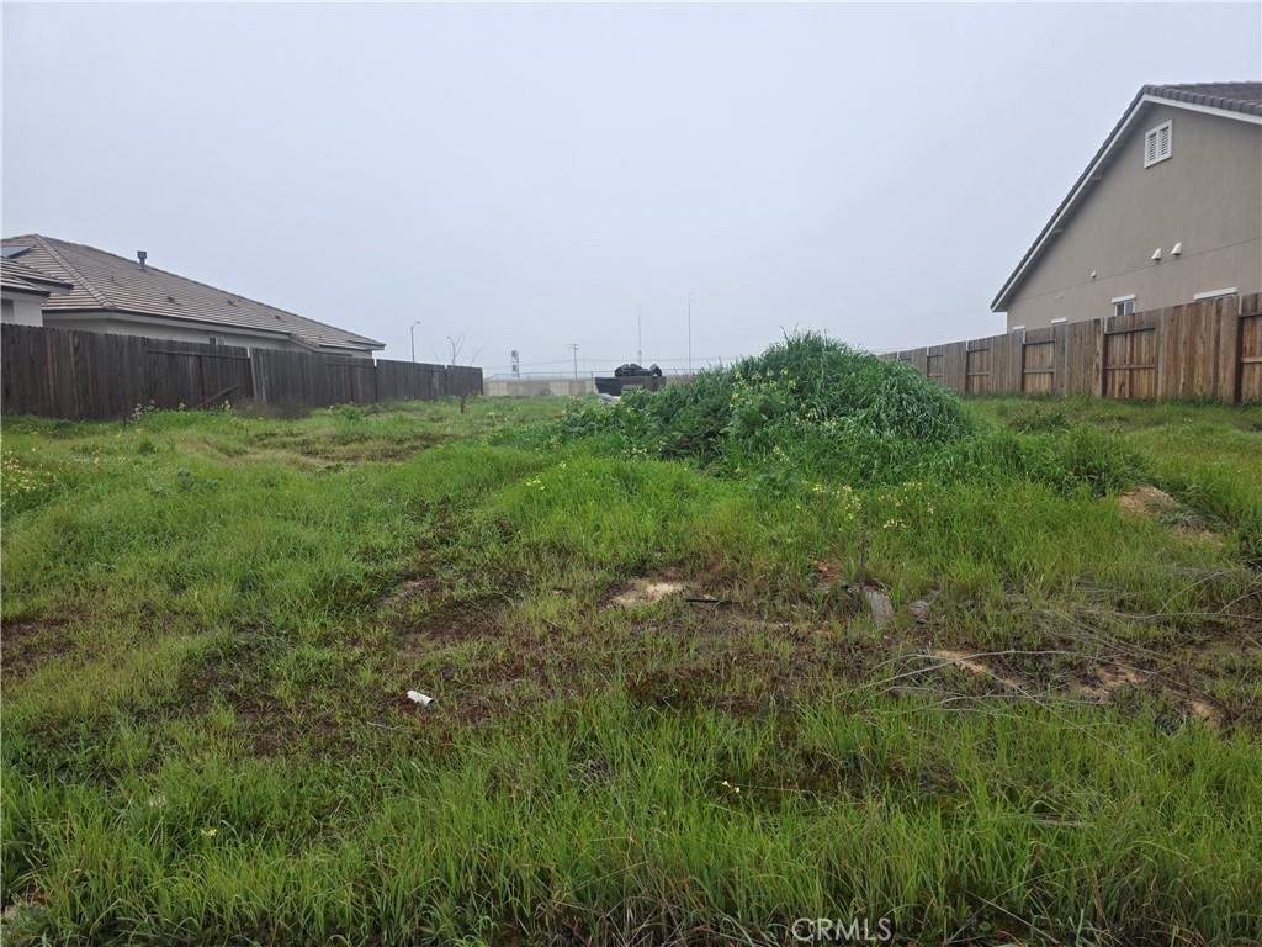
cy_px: 474
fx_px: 839
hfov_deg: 73.9
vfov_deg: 58.9
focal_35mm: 23
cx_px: 631
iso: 80
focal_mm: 6.3
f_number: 1.7
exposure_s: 1/1718
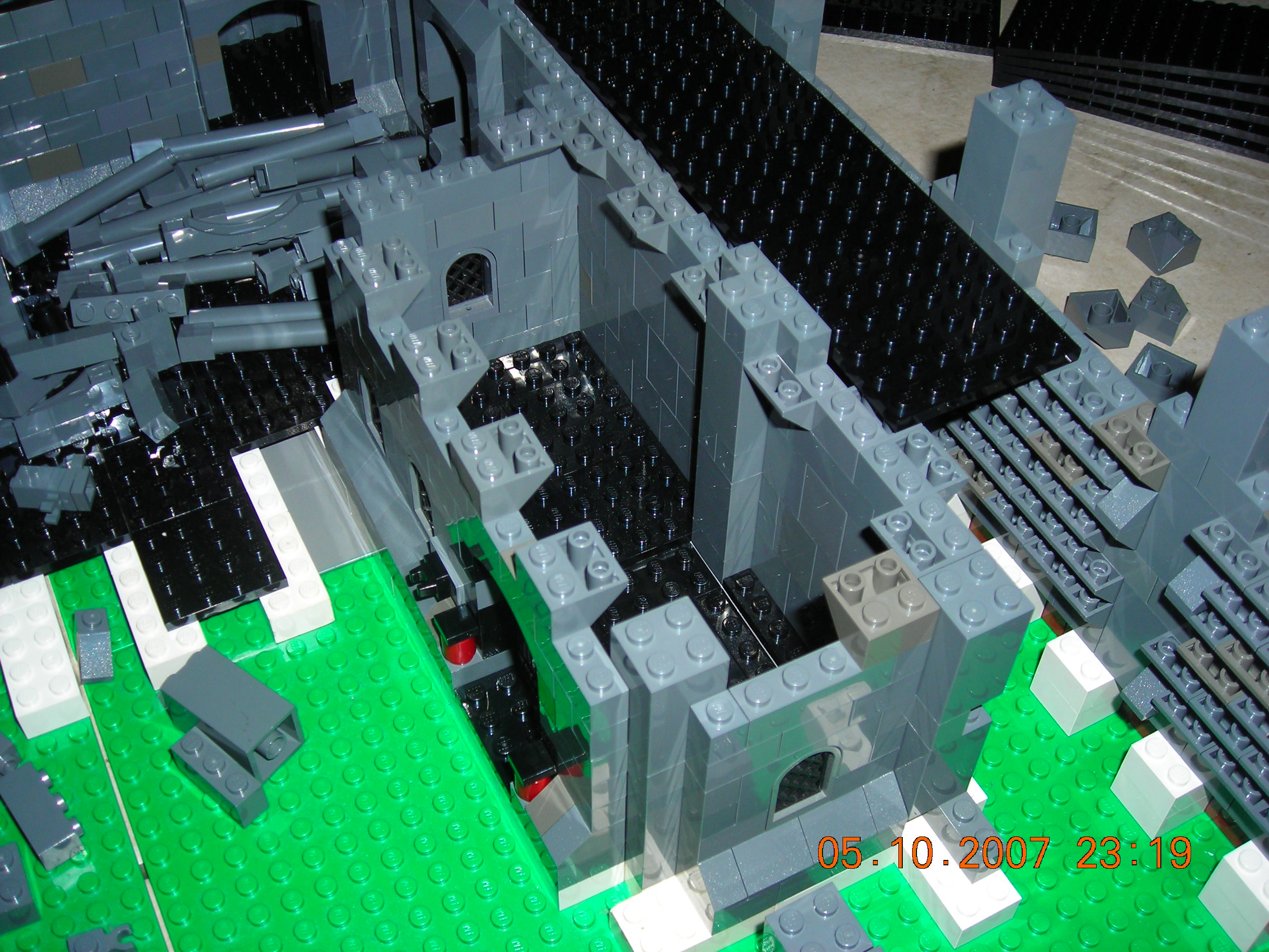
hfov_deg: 45.8
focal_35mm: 41
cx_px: 634
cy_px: 476
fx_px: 1503
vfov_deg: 35.1
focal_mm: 6.8
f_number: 3.3
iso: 50
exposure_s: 1/60.1
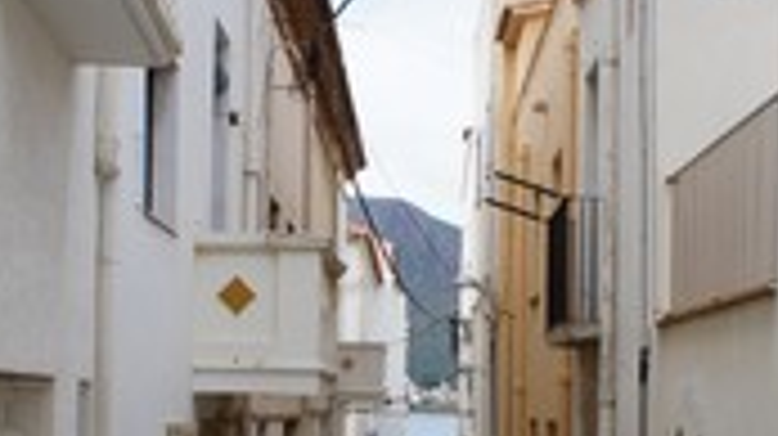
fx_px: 1546
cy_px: 438
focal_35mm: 75
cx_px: 436
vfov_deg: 15.8
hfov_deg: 28.2
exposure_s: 1/60
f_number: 11
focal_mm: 18
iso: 100
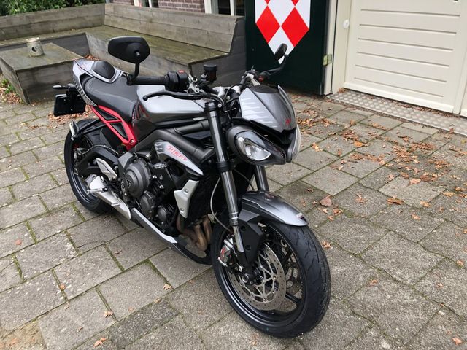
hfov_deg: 63.4
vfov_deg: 49.7
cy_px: 175
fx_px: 378
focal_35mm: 28
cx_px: 234
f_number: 1.8
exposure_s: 1/120
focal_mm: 3.99
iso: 25
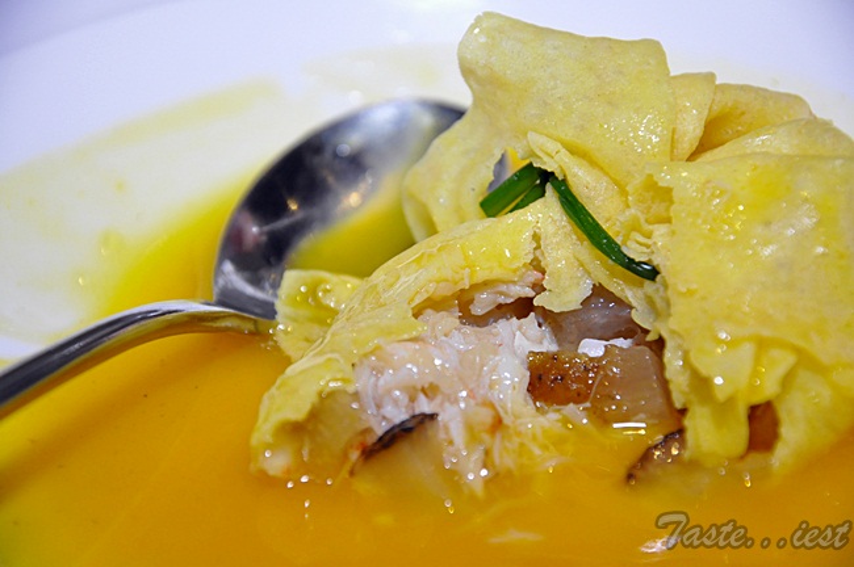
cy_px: 284
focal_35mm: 158
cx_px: 427
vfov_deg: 8.7
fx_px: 3732
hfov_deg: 13.1
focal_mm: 105
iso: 1250
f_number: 5.6
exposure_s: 1/50
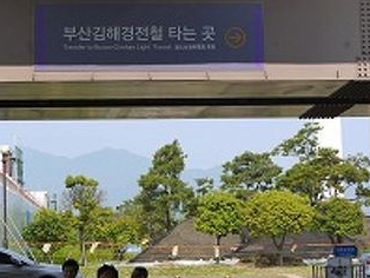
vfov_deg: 12.8
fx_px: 1241
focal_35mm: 116
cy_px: 78
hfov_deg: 16.9
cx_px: 133
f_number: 8
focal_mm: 28
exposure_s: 1/250
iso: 160
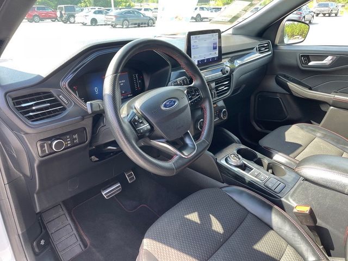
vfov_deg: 53.1
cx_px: 174
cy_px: 130
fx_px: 261
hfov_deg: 67.3
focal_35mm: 26
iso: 80
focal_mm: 4.2
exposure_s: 1/121
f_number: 1.6
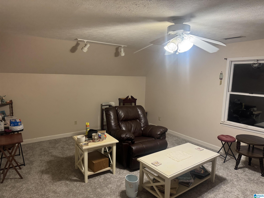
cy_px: 99
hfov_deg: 71.6
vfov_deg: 56.8
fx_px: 183
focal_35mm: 24
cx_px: 132
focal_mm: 6.76
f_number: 1.78
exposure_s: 1/60
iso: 320
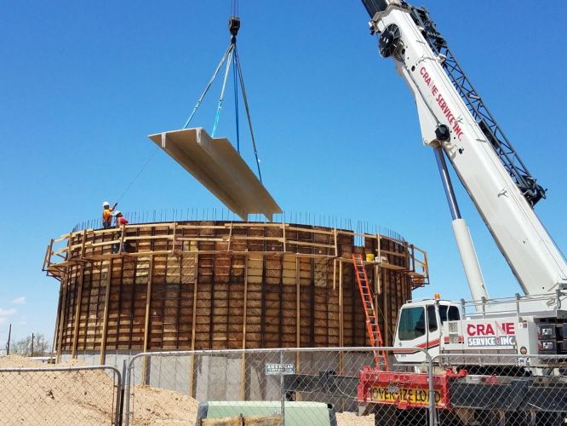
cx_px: 284
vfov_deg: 53.1
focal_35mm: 26
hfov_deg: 67.3
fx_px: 426
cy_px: 213
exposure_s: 1/2184
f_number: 1.7
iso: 40
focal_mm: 4.2
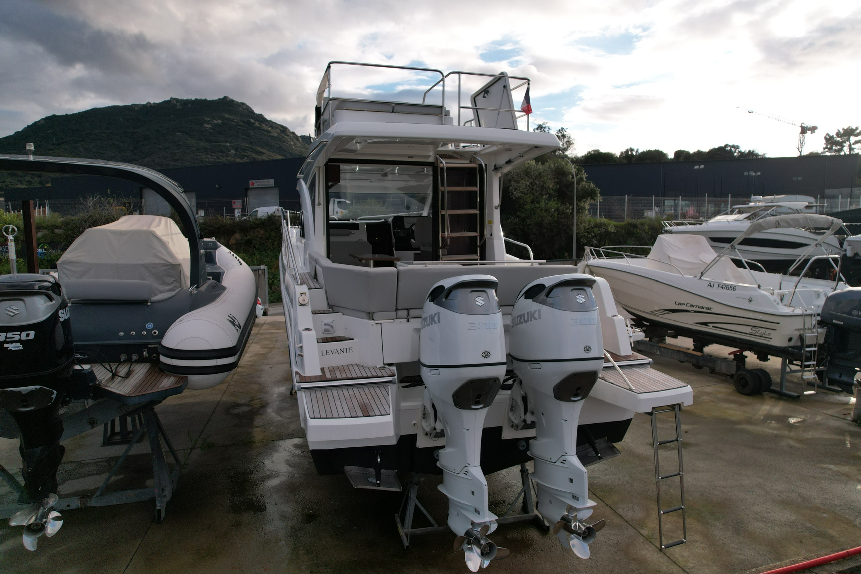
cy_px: 287
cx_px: 430
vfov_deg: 57.2
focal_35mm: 22
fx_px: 526
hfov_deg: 78.6
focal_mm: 8.38
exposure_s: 1/50
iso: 100
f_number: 2.8
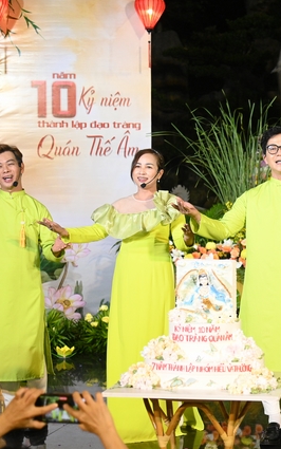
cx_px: 307
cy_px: 222
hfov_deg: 15.7
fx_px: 991
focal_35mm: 81
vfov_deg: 25.5
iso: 4000
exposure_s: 1/250
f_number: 4
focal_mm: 52
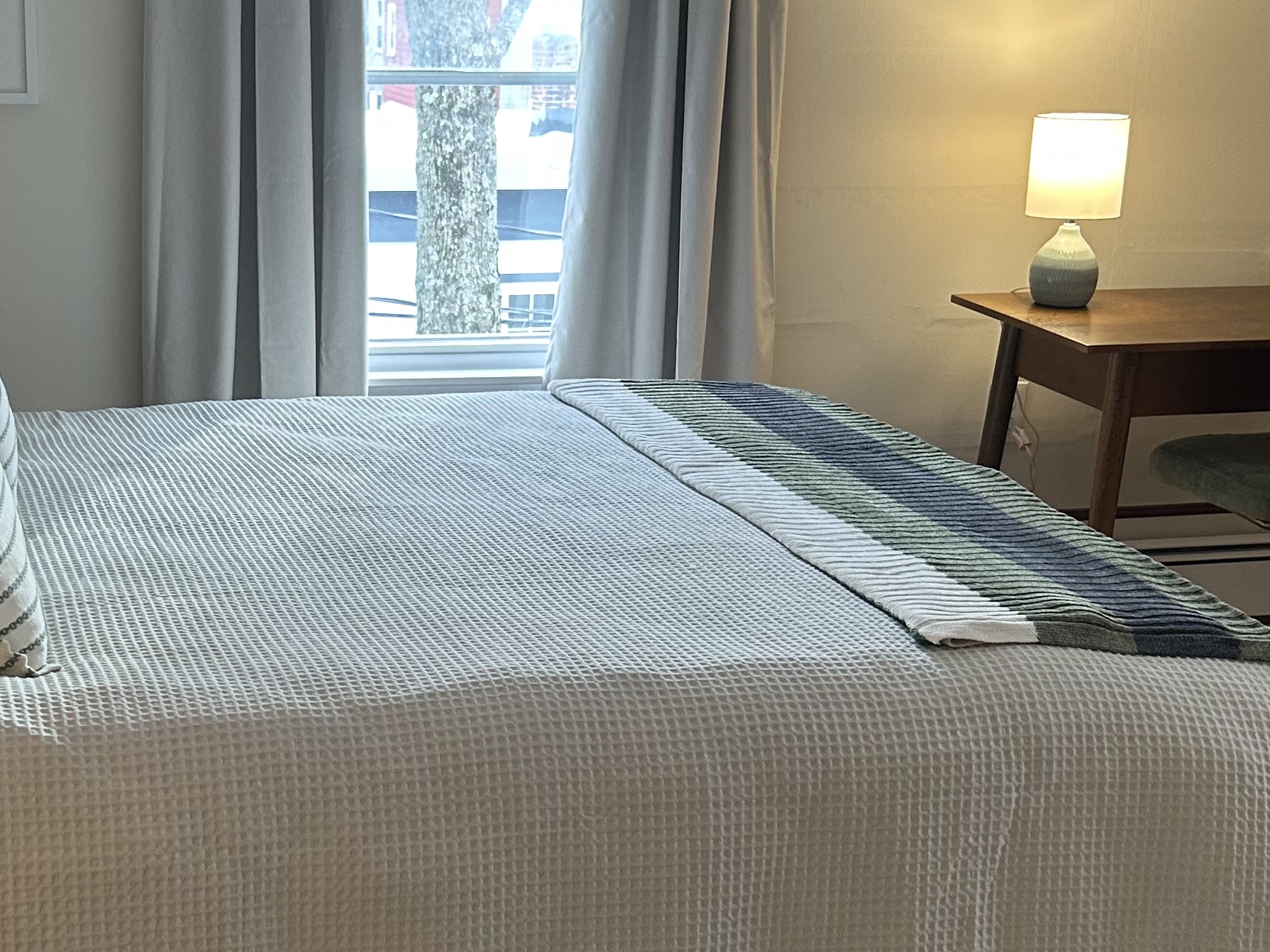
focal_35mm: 60
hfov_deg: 31.8
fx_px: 2201
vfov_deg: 24.3
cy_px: 602
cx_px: 363
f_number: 1.5
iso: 100
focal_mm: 5.7
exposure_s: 1/120
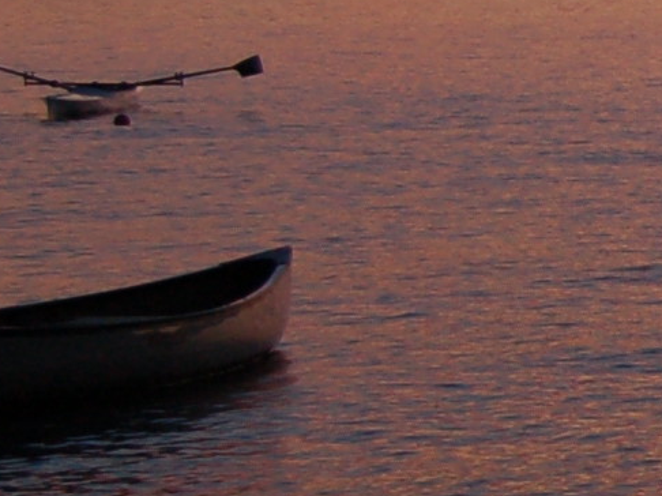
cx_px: 1876
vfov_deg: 6.4
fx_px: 4435
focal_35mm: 232
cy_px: 134
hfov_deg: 7.6
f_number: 5
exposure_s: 1/100
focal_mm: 26
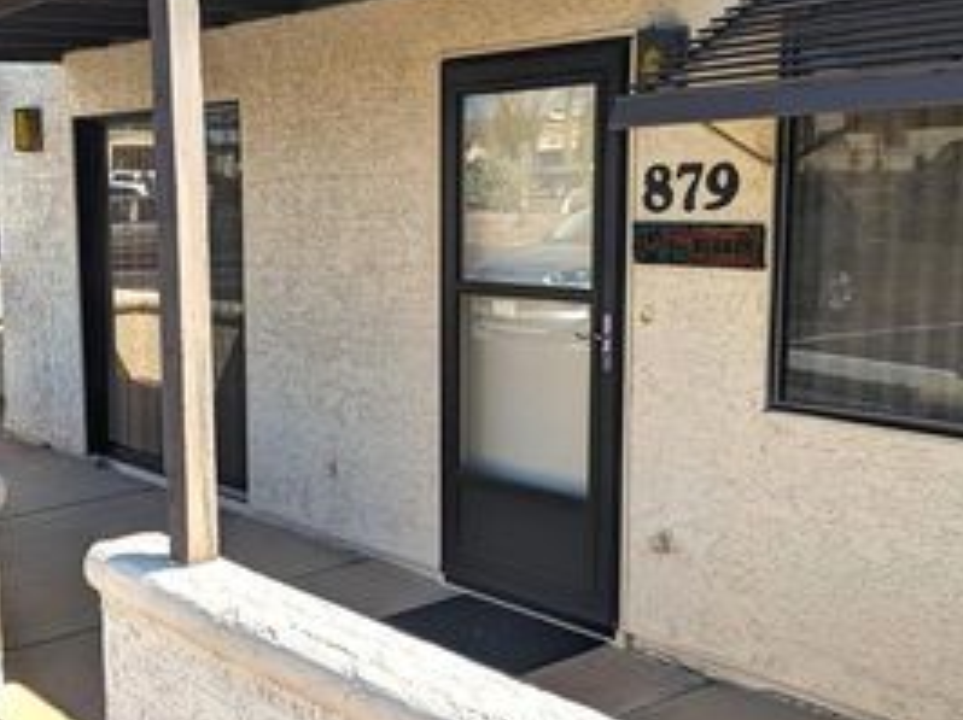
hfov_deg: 40.0
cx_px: 319
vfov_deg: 30.8
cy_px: 371
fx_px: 1306
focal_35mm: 47
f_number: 1.89
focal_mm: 5.43
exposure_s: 1/3378
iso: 43
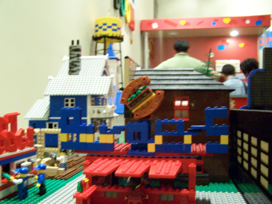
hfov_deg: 49.0
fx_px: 299
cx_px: 136
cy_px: 102
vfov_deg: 37.7
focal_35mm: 38
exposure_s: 1/13
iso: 400
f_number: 2.8
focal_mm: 6.3
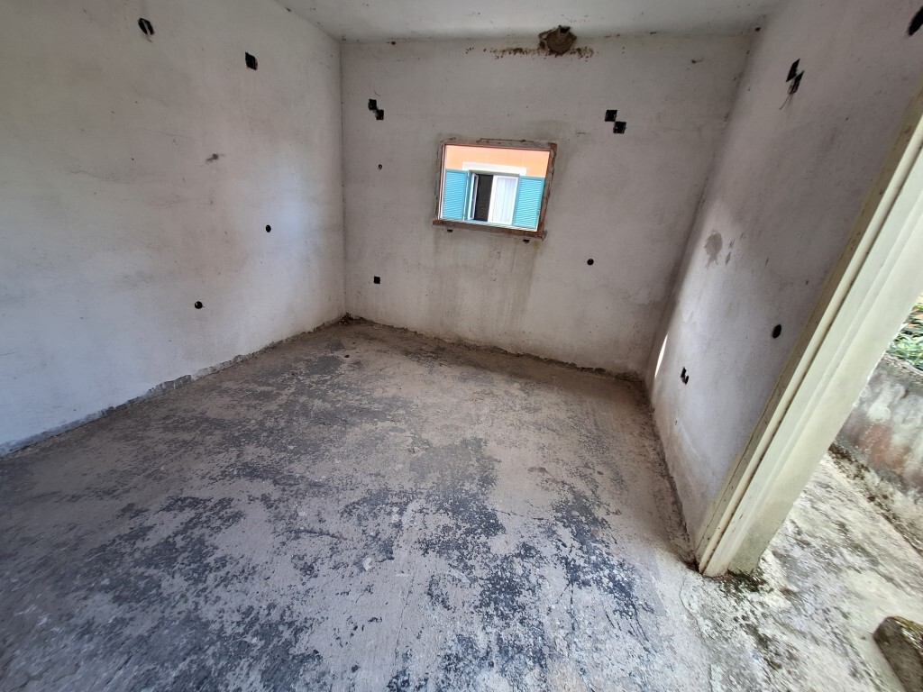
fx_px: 347
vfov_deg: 89.9
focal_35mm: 13
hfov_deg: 106.2
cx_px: 462
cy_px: 346
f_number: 2.2
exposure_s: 1/40
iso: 50
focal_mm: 1.74
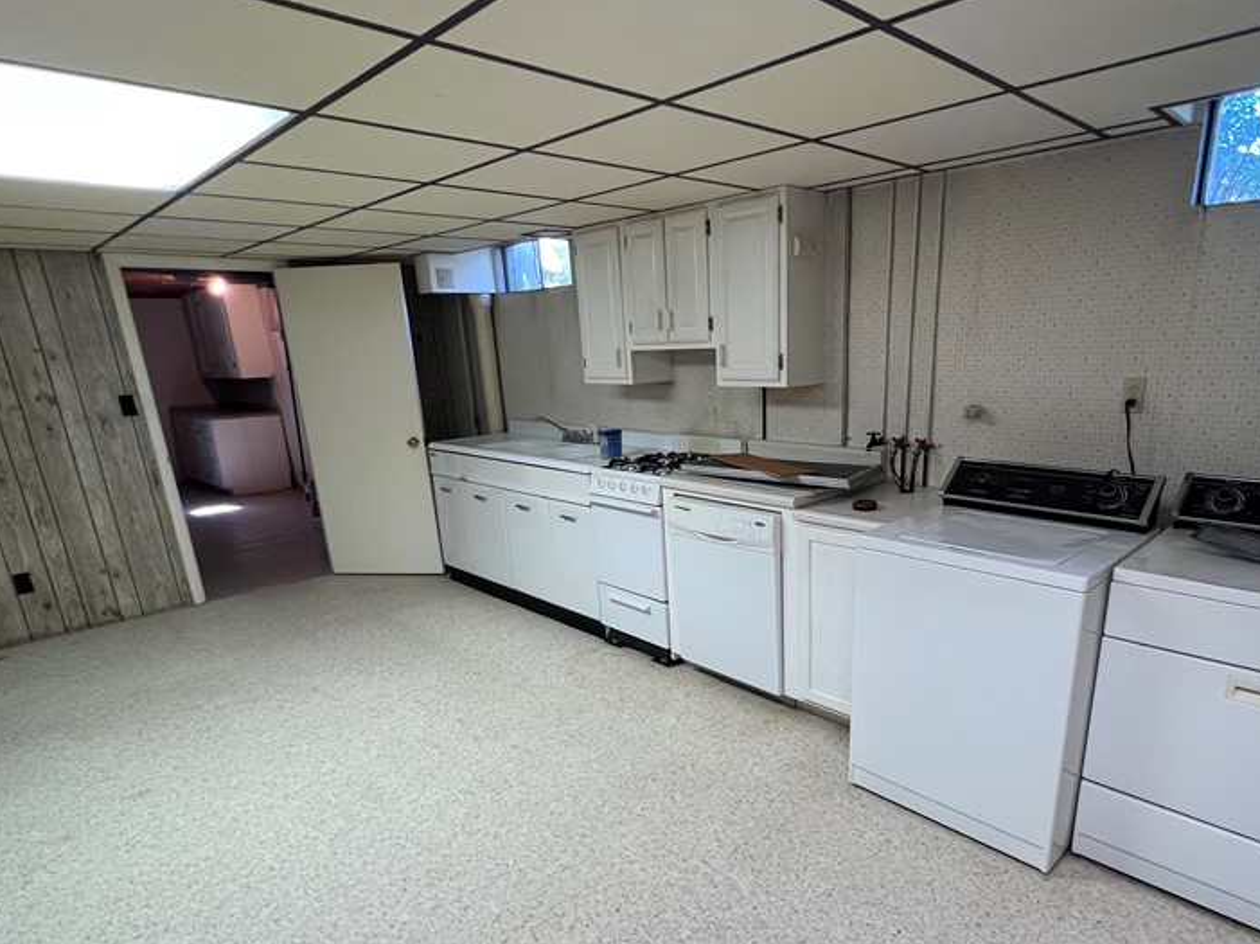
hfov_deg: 84.3
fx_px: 691
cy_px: 572
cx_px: 708
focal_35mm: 19
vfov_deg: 67.9
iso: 160
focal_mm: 1.57
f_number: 1.8
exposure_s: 1/120
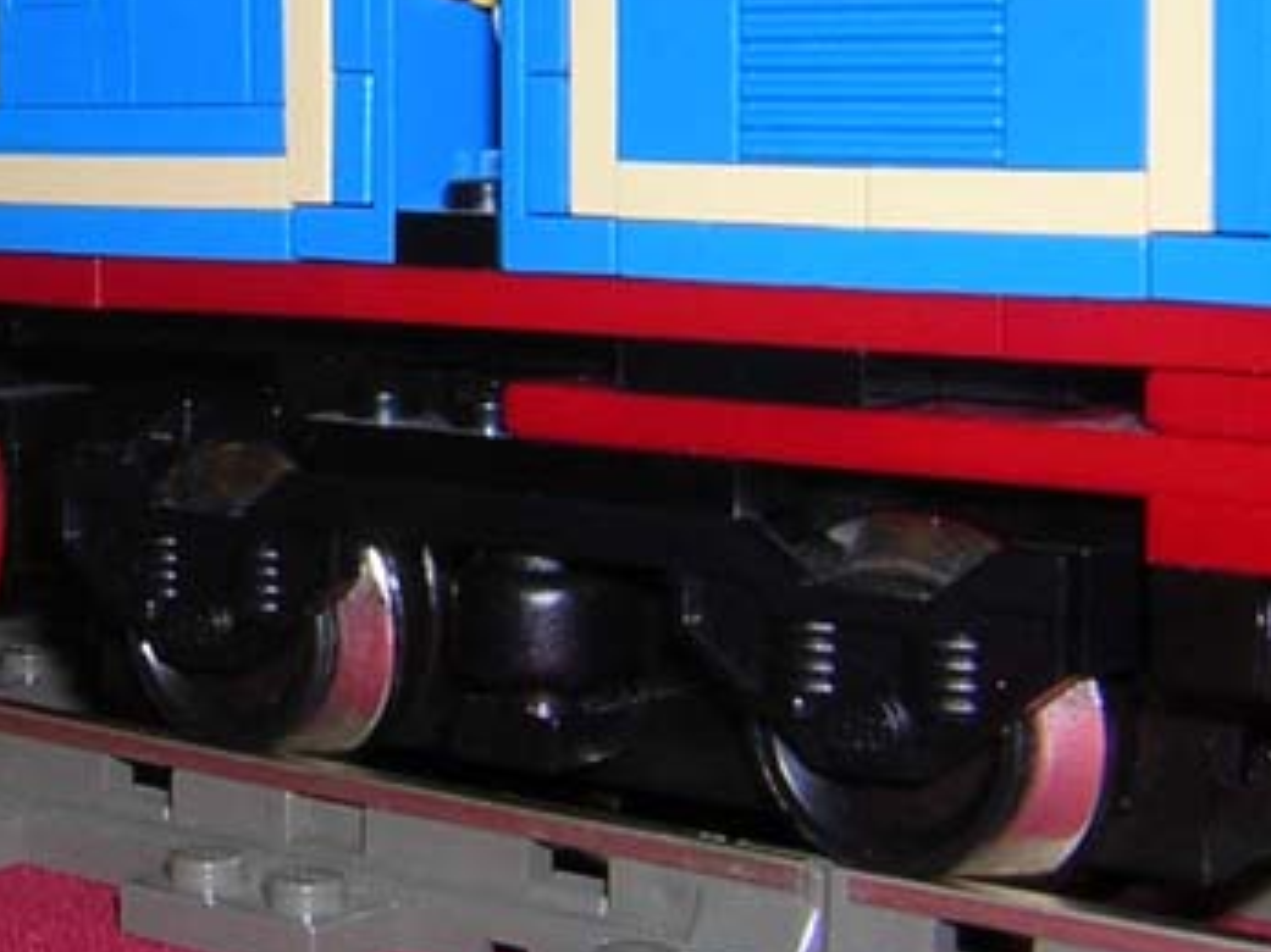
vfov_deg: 17.6
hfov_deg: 22.8
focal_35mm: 83
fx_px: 3046
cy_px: 190
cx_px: 51
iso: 100
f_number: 5.2
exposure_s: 1/60.1
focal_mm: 4.7
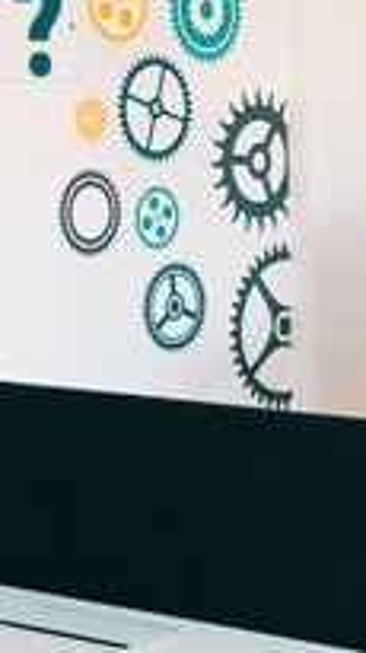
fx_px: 2057
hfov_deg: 10.0
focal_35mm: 119
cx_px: 407
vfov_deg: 18.0
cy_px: 264
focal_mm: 3.99
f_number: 1.8
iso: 32
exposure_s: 1/30
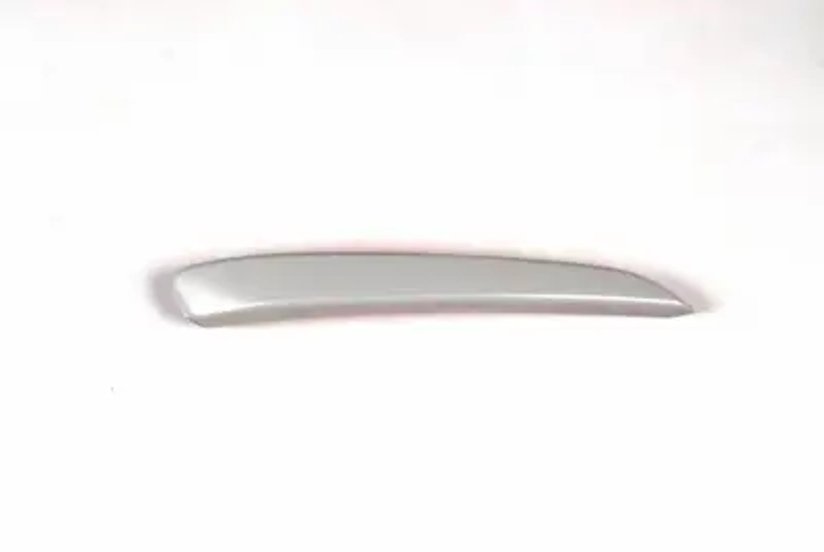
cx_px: 412
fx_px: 1100
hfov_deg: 41.1
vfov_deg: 28.2
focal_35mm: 48
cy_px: 276
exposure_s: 1/50
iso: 160
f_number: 8
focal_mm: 32
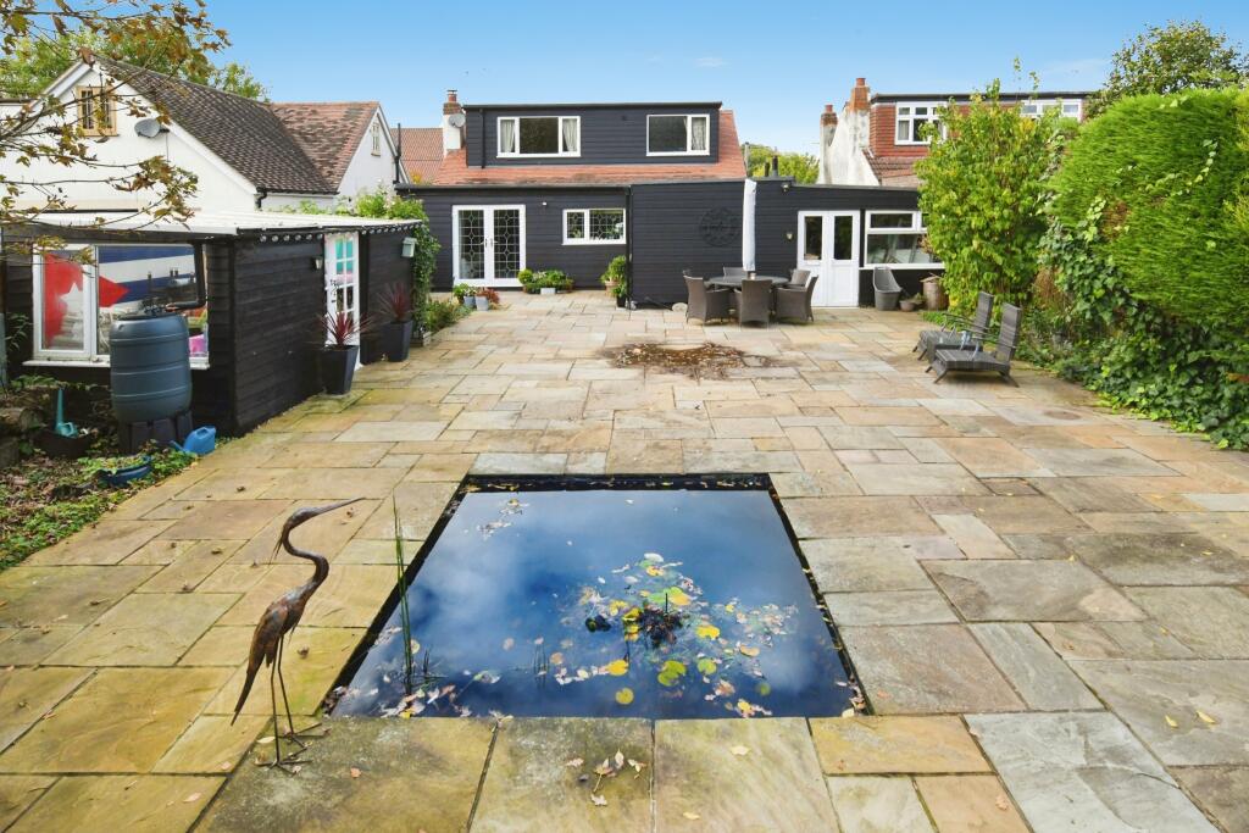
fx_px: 555
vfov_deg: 73.8
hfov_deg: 96.7
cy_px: 416
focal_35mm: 16
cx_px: 624
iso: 640
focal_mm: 16
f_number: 10
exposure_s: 1/320
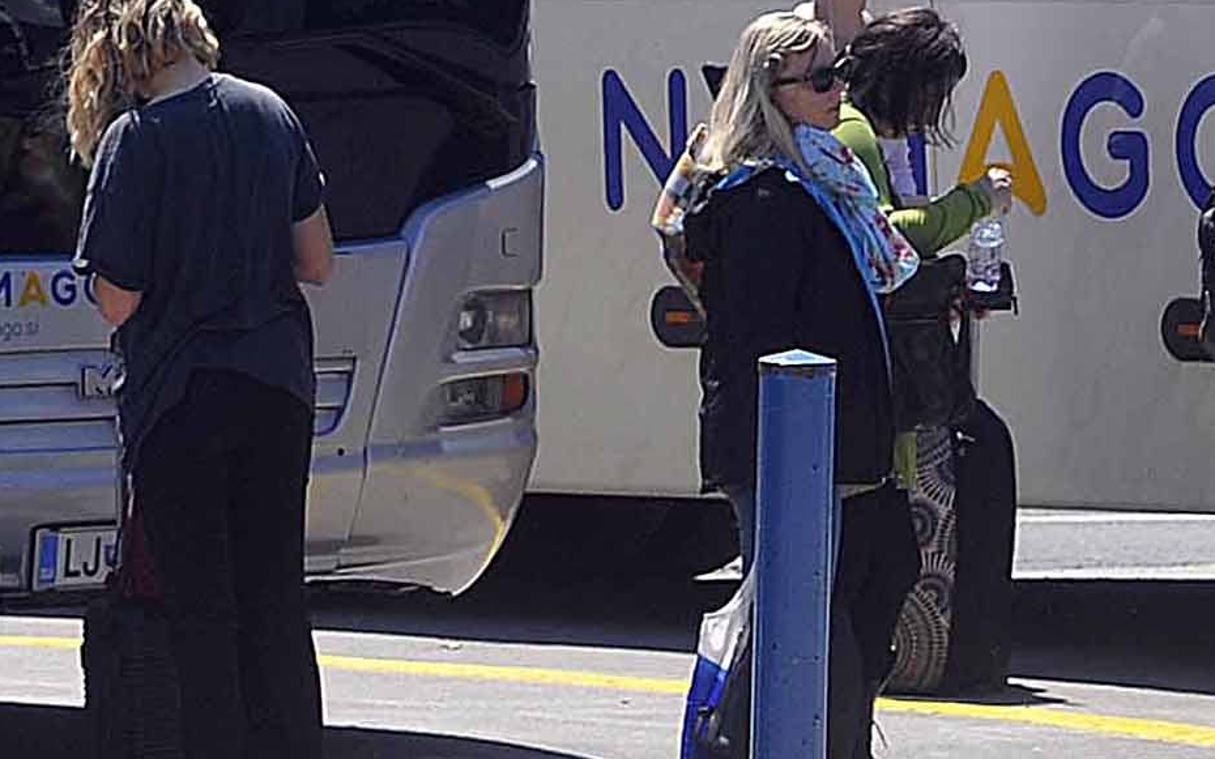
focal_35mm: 230
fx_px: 7615
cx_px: 1131
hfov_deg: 9.1
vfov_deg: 5.6
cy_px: -549
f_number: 5.6
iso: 200
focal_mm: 50
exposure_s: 1/400
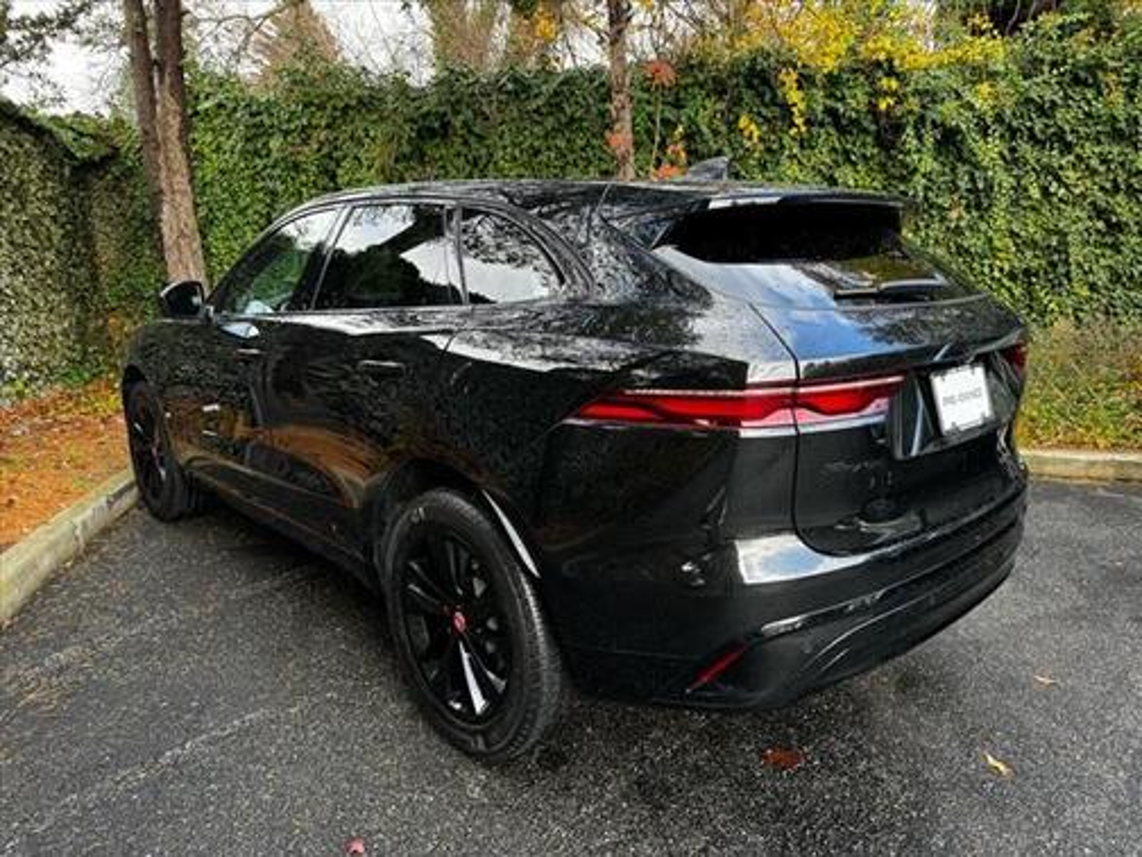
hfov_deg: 71.6
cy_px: 428
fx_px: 792
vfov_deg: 56.8
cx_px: 571
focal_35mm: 24
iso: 100
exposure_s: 1/121
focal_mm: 6.76
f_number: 1.78
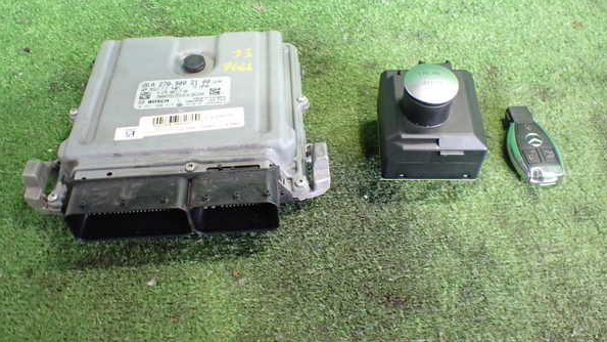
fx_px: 531
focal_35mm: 33
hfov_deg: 59.5
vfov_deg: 35.5
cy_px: 139
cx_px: 306
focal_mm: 5.4
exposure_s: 1/40
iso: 800
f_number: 2.3
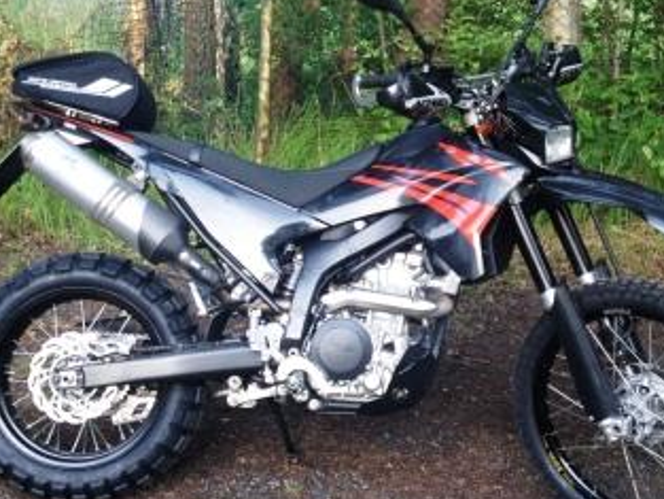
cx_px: 370
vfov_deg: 29.1
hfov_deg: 38.1
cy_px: 236
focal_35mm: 50
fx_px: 959
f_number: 2.4
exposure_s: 1/120
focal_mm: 4.28
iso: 80
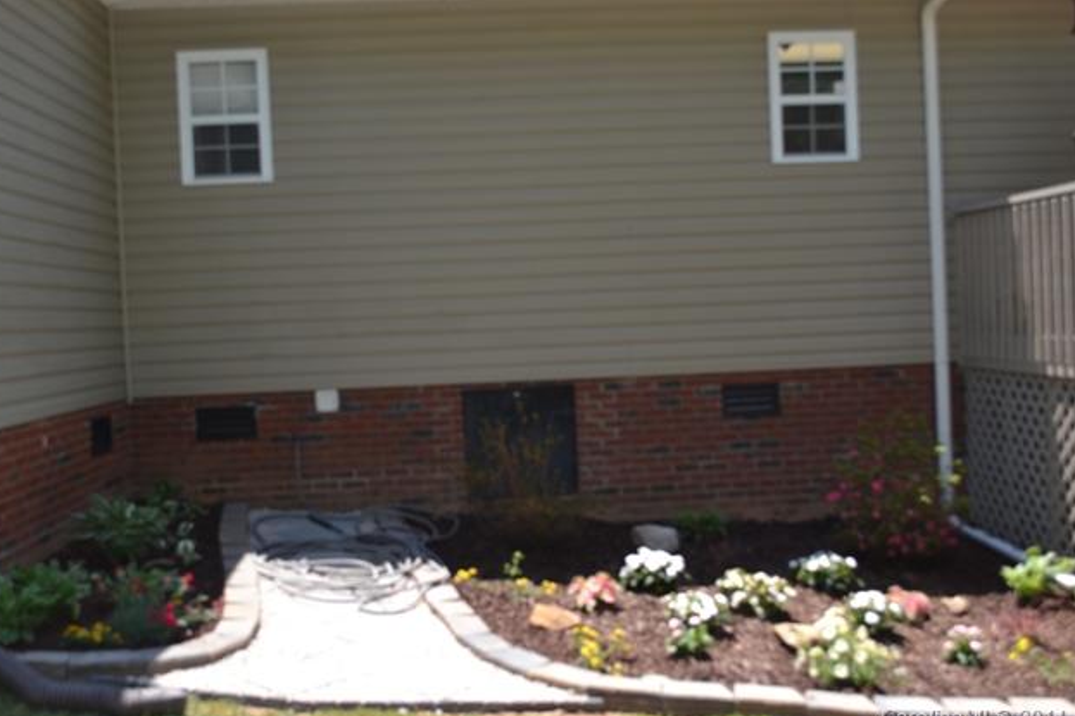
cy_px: 365
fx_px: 1105
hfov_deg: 51.9
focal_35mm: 37
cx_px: 526
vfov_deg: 35.9
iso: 100
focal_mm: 24
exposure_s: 1/200
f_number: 6.3
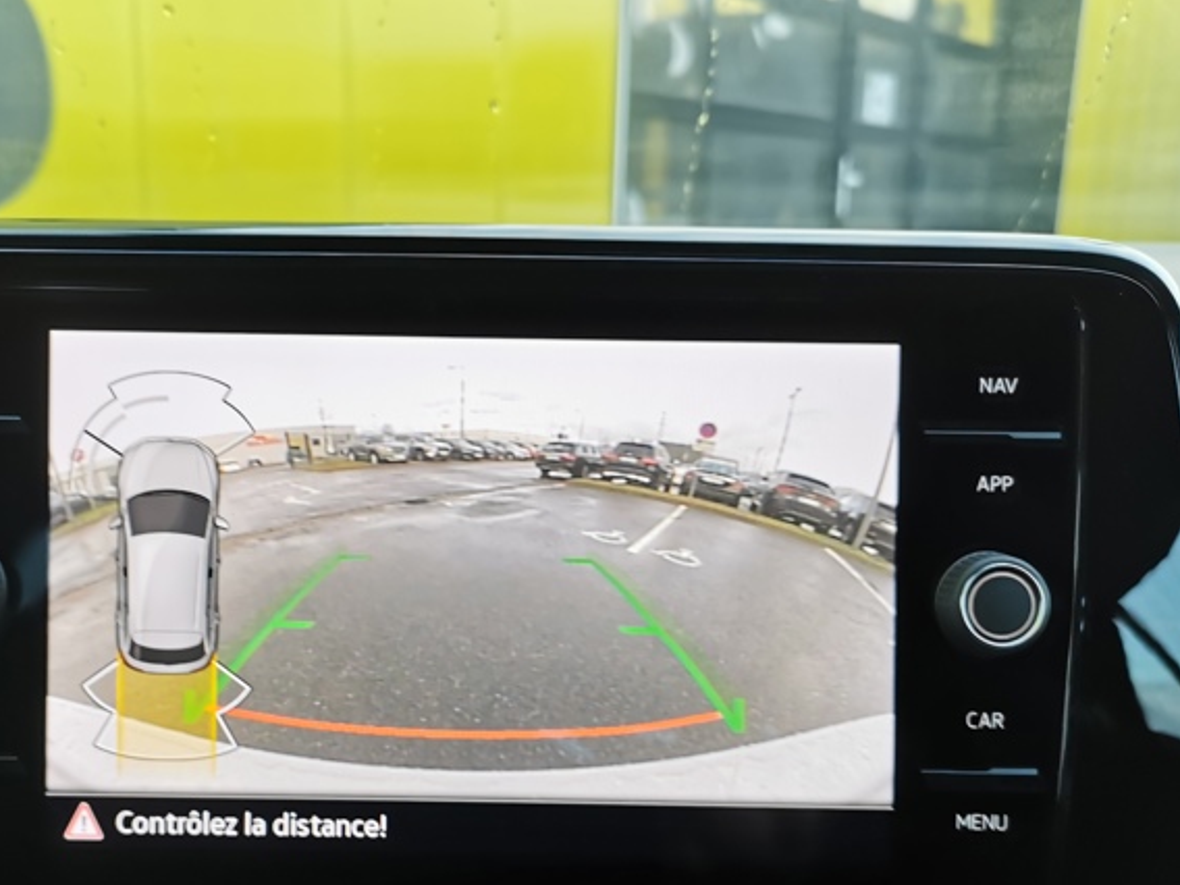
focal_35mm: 38
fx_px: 1295
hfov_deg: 48.7
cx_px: 486
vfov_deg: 37.3
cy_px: 586
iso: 64
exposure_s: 1/99.9
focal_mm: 5.58
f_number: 1.8
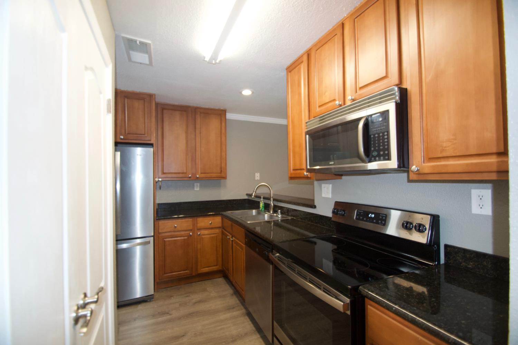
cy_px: 172
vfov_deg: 77.3
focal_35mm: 15
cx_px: 259
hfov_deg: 100.4
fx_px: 216
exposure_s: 1/60
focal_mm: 10
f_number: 3.5
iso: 720
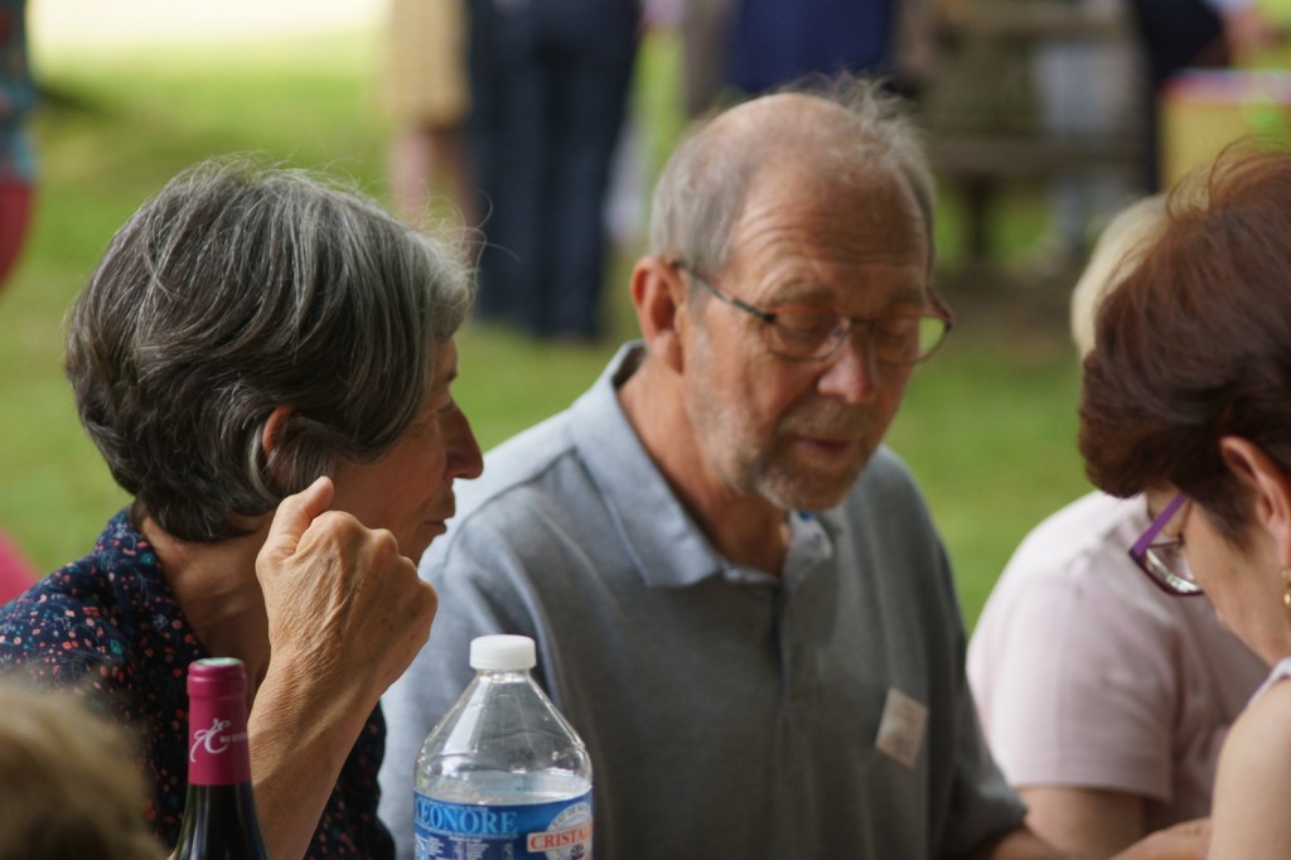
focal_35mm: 180
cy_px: 430
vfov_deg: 7.6
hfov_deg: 11.4
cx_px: 646
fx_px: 6453
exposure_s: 1/200
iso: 200
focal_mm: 120
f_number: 4
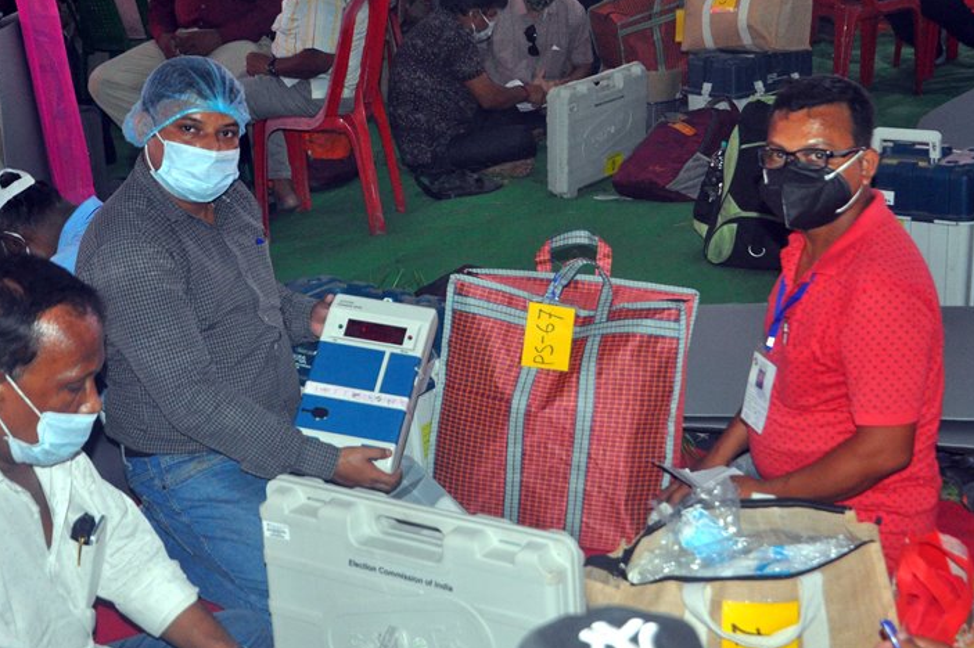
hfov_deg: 34.5
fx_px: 1568
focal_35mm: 58
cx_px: 524
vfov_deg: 23.4
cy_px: 315
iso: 1600
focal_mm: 34
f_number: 4.2
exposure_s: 1/200
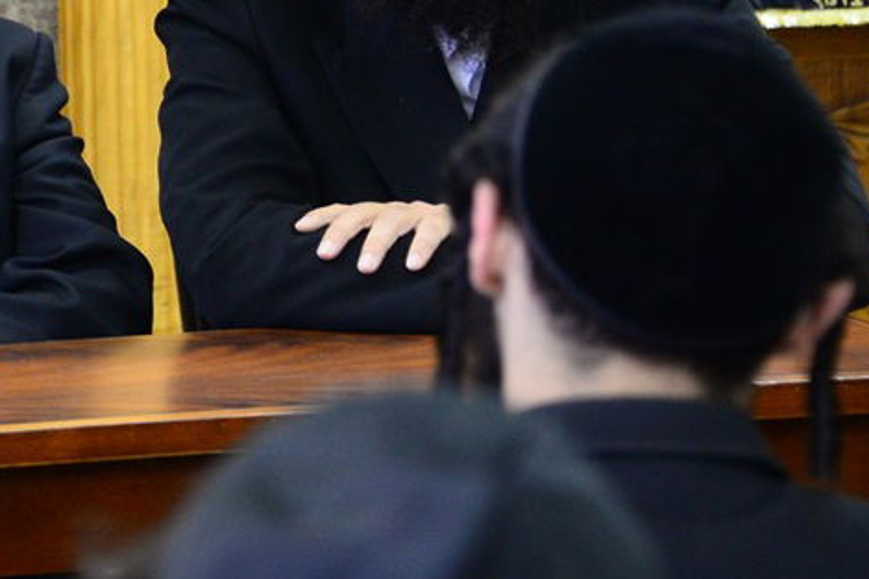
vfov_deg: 4.6
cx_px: -353
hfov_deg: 6.8
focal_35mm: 298
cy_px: -90
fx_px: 7190
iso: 2500
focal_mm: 100
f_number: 5.6
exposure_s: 1/80
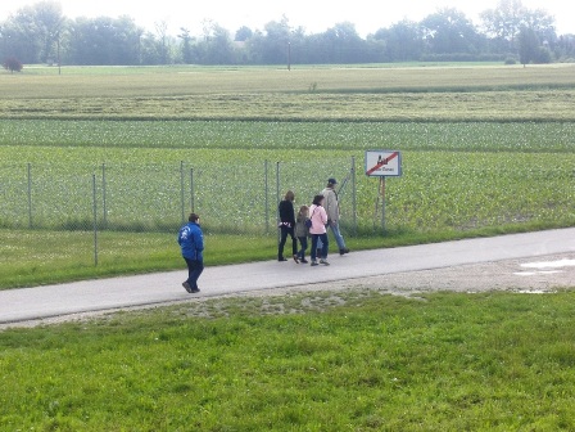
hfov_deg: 17.3
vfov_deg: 13.0
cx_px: 288
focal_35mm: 114
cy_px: 216
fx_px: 1894
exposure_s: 1/125
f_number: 5.4
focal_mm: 18.9
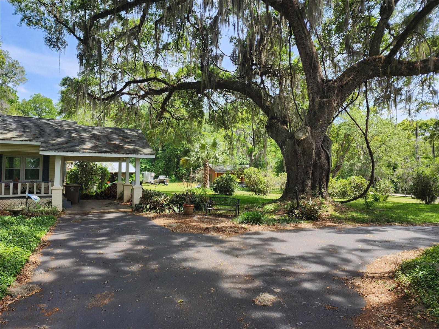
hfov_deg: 73.9
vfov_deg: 58.9
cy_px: 164
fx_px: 292
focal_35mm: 23
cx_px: 220
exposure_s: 1/310
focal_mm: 6.4
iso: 12
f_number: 1.8
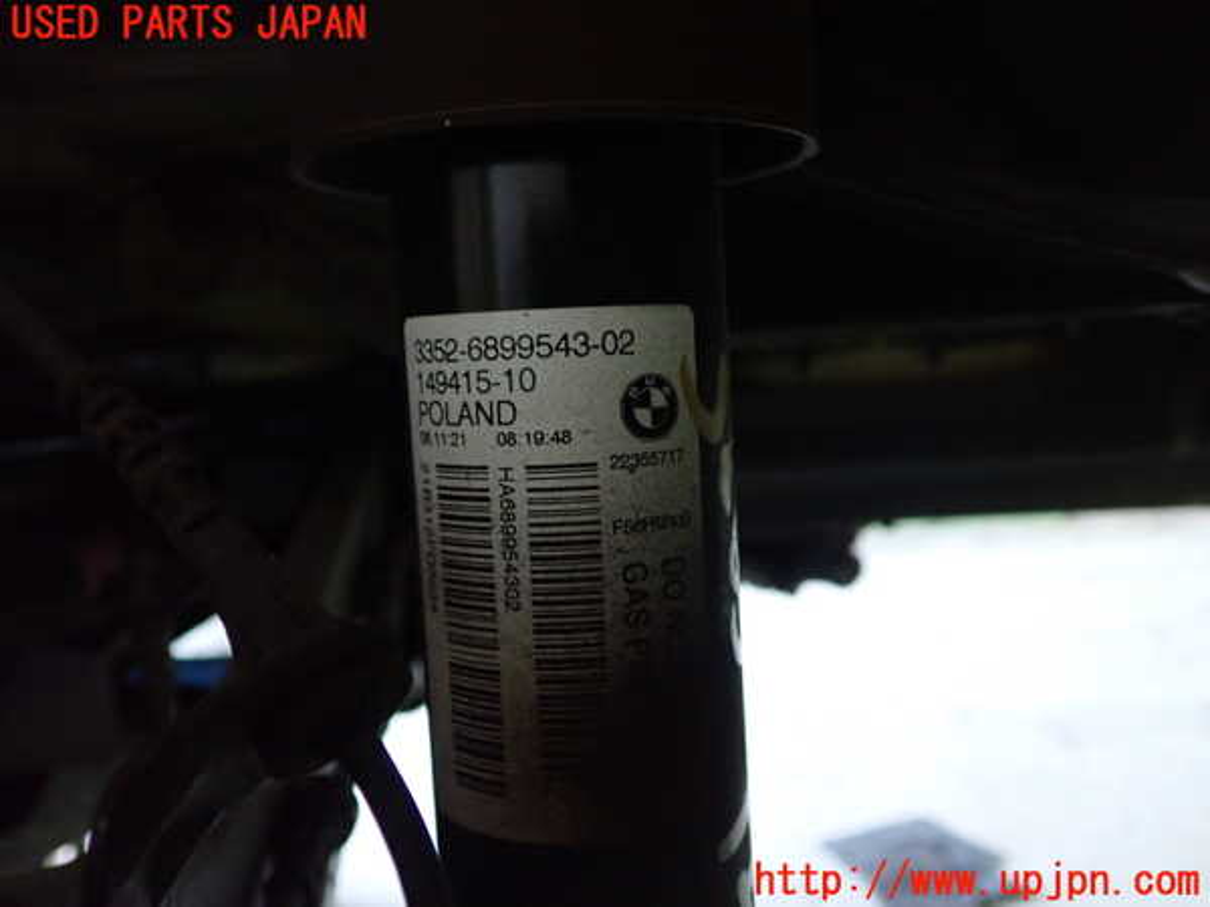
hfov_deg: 56.8
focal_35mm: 32
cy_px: 454
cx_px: 605
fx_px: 1119
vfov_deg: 44.2
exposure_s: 1/20
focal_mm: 5.79
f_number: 2.4
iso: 800
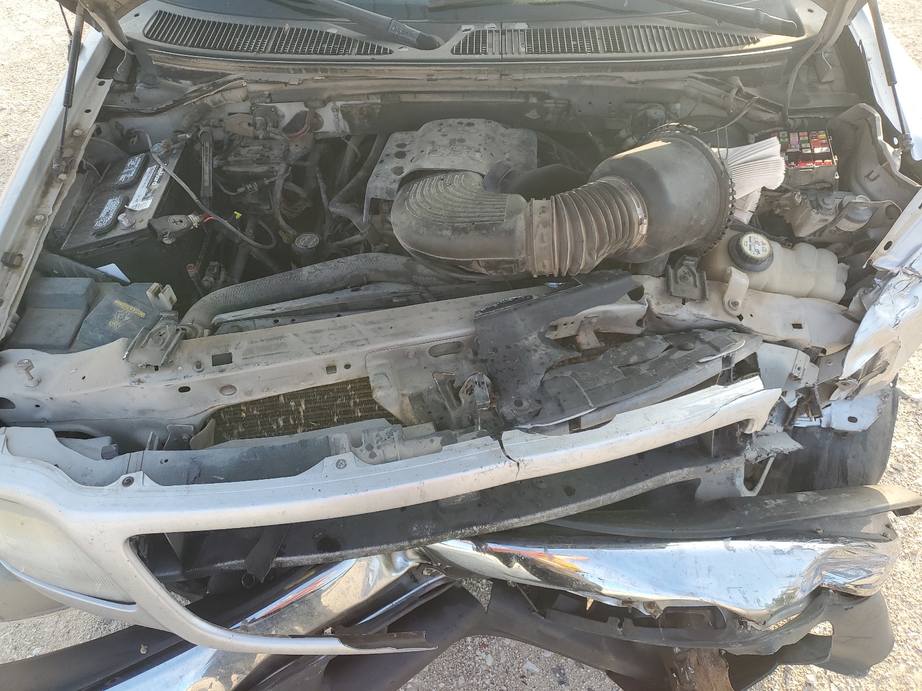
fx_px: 693
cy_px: 346
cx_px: 461
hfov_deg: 67.3
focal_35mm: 26
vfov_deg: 53.1
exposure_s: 1/370
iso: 50
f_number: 1.5
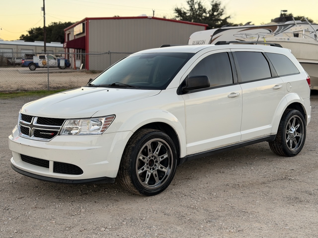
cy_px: 119
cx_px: 159
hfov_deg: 39.7
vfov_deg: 30.3
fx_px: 441
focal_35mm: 48
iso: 50
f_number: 1.78
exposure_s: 1/164
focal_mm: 6.76
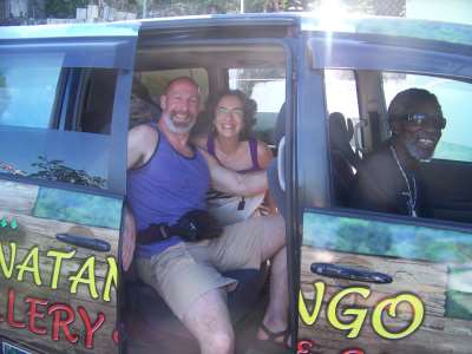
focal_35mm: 36
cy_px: 177
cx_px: 236
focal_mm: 5.85
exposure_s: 1/80
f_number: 2.8
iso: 64
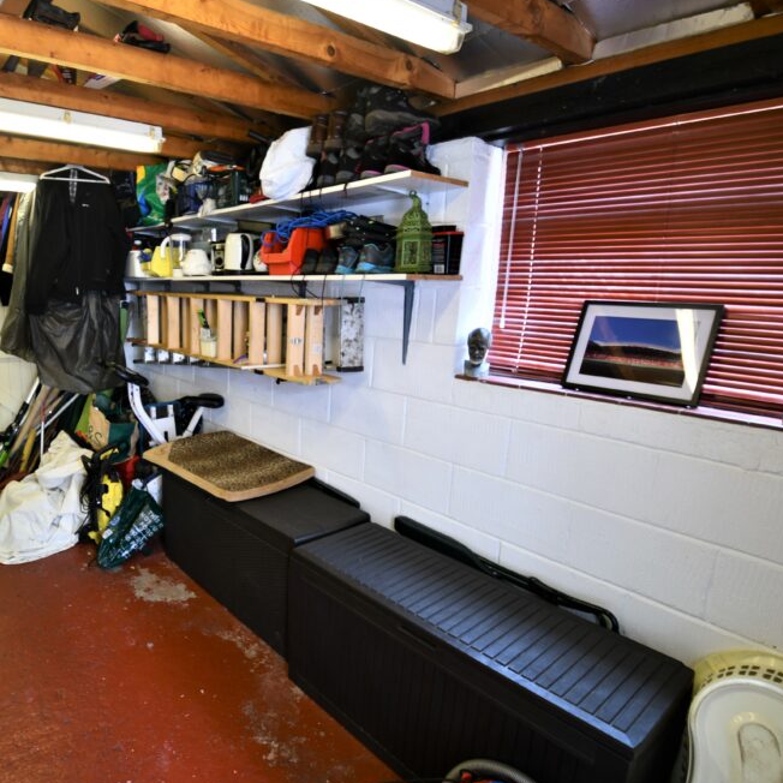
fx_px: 512
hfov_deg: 71.4
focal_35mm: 20
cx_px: 231
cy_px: 392
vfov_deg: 74.8
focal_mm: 10
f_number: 3.5
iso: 100
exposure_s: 1/6
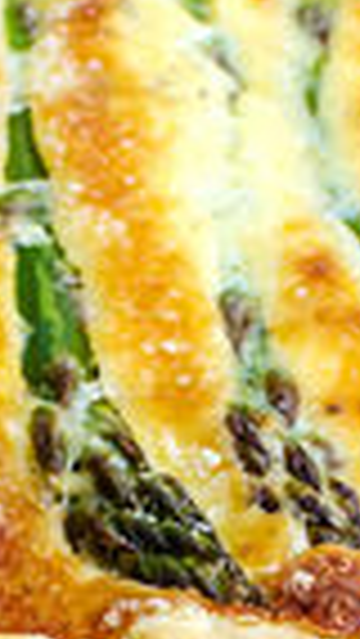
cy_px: 650
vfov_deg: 11.0
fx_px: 3286
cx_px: -32
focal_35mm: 194
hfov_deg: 6.2
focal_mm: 35
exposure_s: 1/160
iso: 200
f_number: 7.1
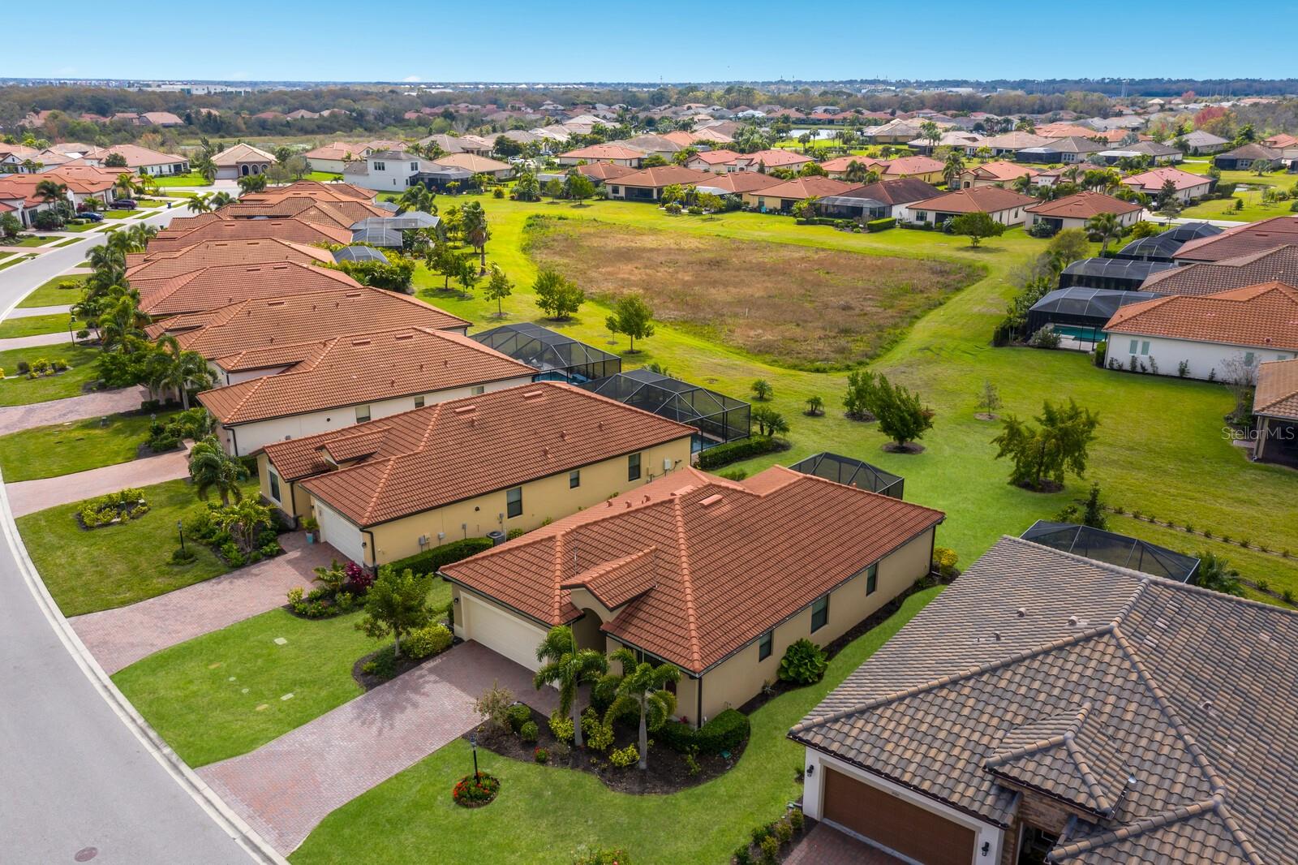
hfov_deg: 65.5
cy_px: 432
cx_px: 649
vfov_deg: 46.4
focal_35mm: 28
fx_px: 1009
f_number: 6.3
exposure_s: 1/320
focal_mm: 10.26
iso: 100
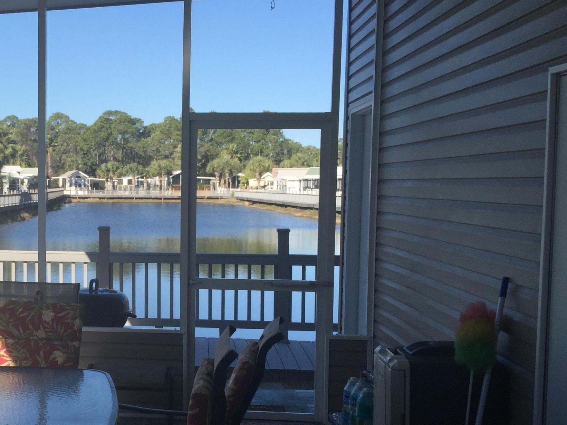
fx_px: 868
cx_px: 89
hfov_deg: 34.7
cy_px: 270
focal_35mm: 53
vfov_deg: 27.4
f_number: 2.2
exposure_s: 1/1014
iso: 32
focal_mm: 4.15
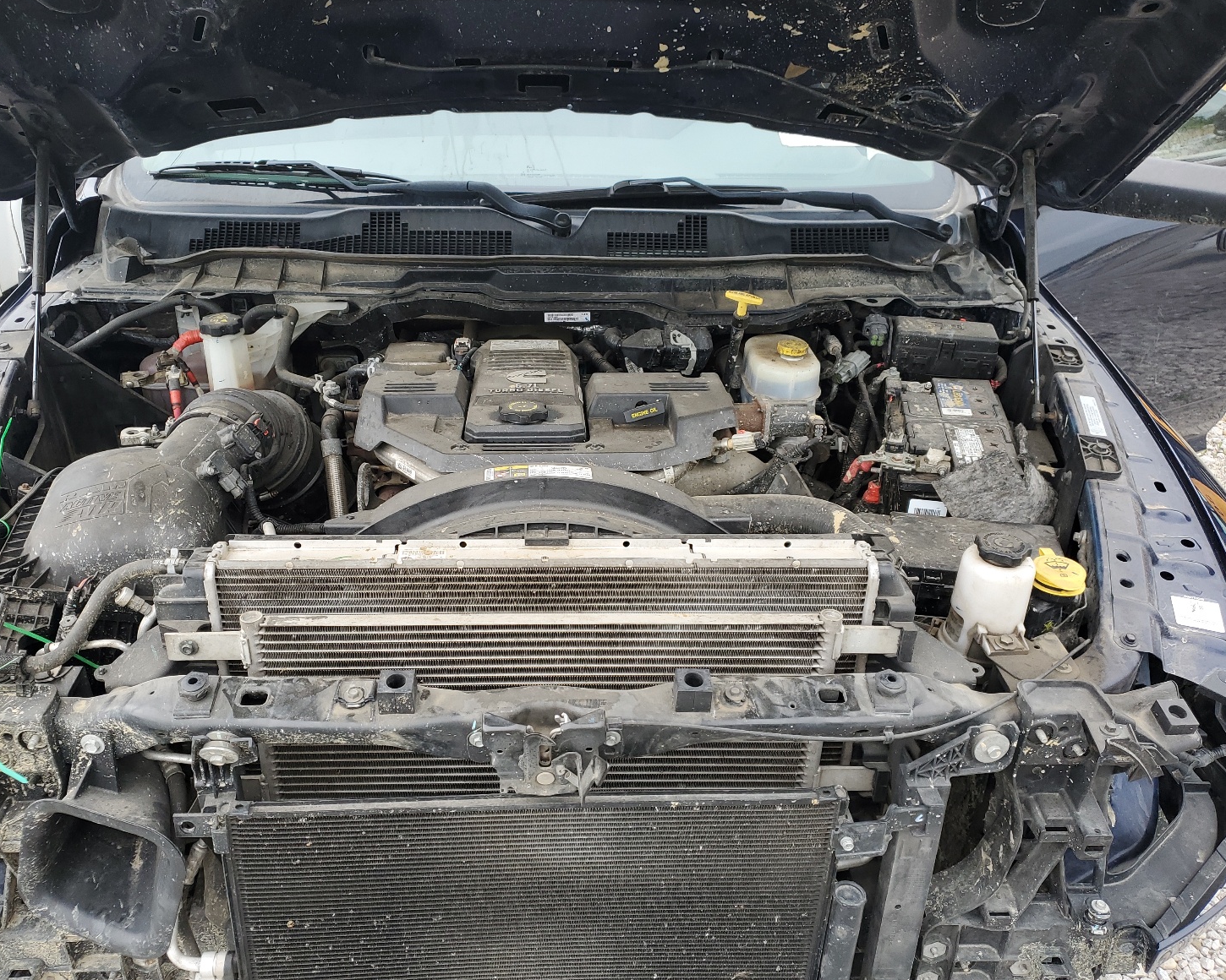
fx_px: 1016
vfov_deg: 51.5
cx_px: 584
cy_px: 486
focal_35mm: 28
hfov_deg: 62.2
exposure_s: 1/222
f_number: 1.5
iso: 50
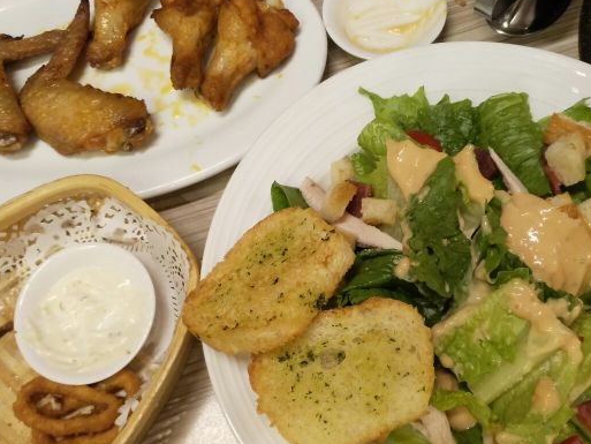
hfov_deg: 59.8
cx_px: 324
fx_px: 512
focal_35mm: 30
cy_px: 252
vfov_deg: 46.7
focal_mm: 3.79
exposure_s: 1/33.3
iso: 325
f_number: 2
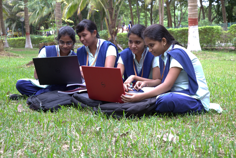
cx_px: 118
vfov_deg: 21.3
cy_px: 79
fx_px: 420
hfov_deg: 31.4
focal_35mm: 64
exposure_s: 1/50
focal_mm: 65
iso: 1600
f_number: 8
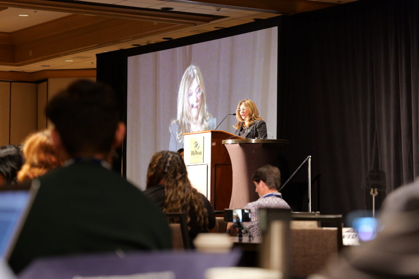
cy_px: 140
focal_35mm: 105
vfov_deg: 13.0
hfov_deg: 19.5
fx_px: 1222
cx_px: 210
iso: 6400
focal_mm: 105
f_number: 5
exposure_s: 1/25
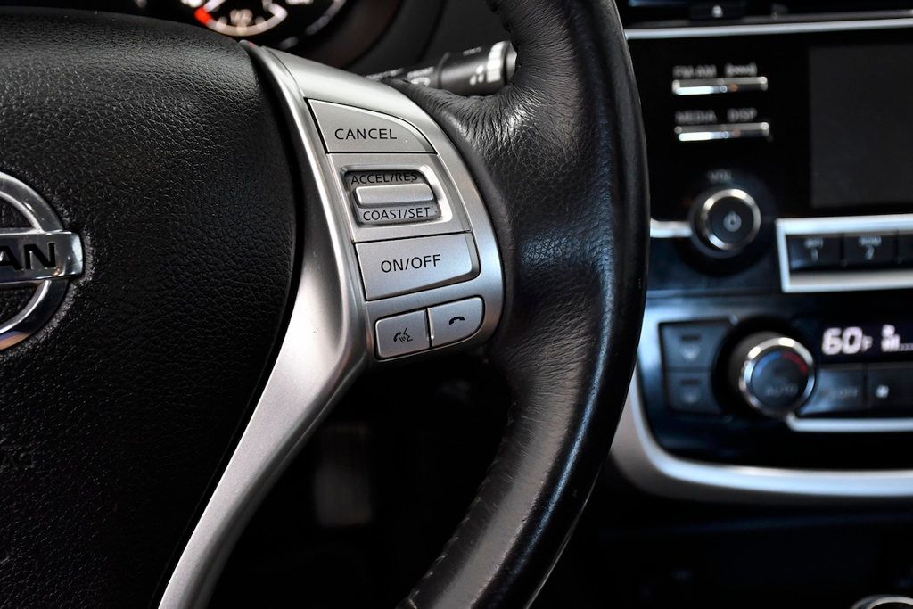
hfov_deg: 30.1
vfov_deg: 20.3
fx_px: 1699
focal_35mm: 67
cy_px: 304
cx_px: 456
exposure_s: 1/160
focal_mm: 45
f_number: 6.3
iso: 2500
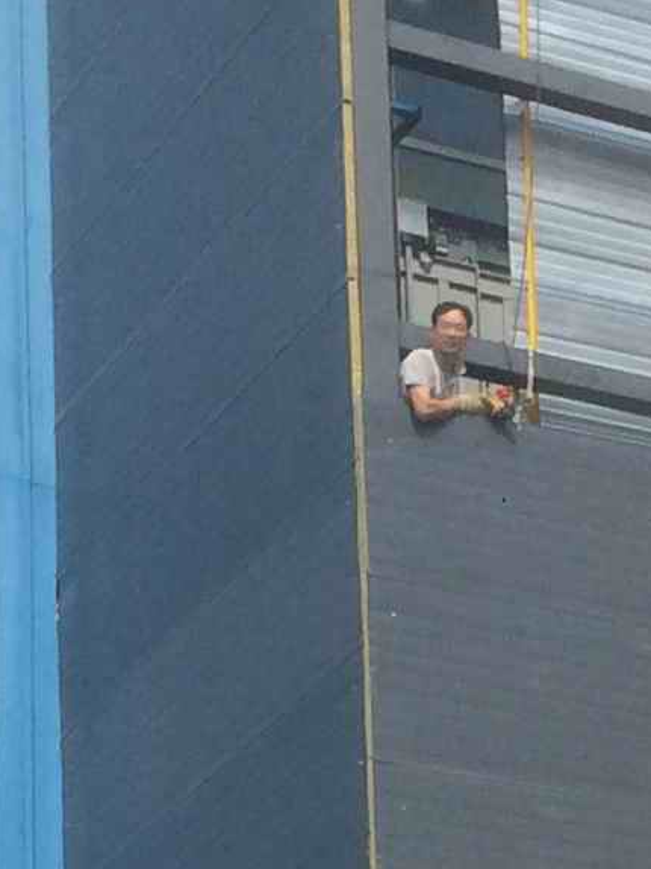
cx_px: 890
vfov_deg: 11.4
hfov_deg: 8.8
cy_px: 1391
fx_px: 4140
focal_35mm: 165
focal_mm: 4.15
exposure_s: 1/1414
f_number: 2.2
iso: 32
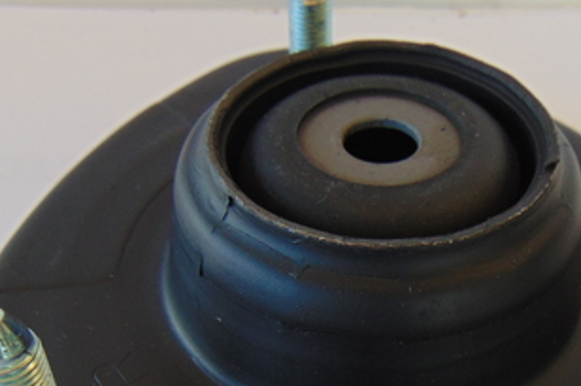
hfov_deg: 36.7
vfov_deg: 24.3
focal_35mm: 54
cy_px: 352
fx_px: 871
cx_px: 364
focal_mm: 4.5
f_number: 3
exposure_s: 1/100
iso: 80
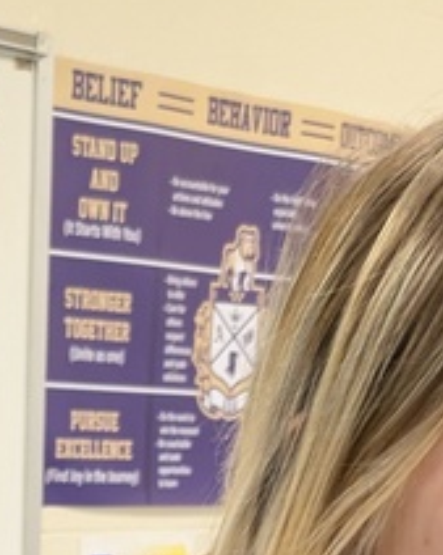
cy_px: 1241
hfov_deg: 12.6
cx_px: -161
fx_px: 1938
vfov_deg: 13.2
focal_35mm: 118
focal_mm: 5.43
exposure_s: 1/120
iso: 517
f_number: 1.89
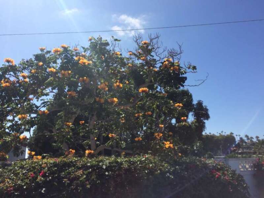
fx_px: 221
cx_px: 132
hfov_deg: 61.7
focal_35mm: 29
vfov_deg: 48.2
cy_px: 99
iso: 32
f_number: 2.2
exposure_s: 1/3165
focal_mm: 4.15
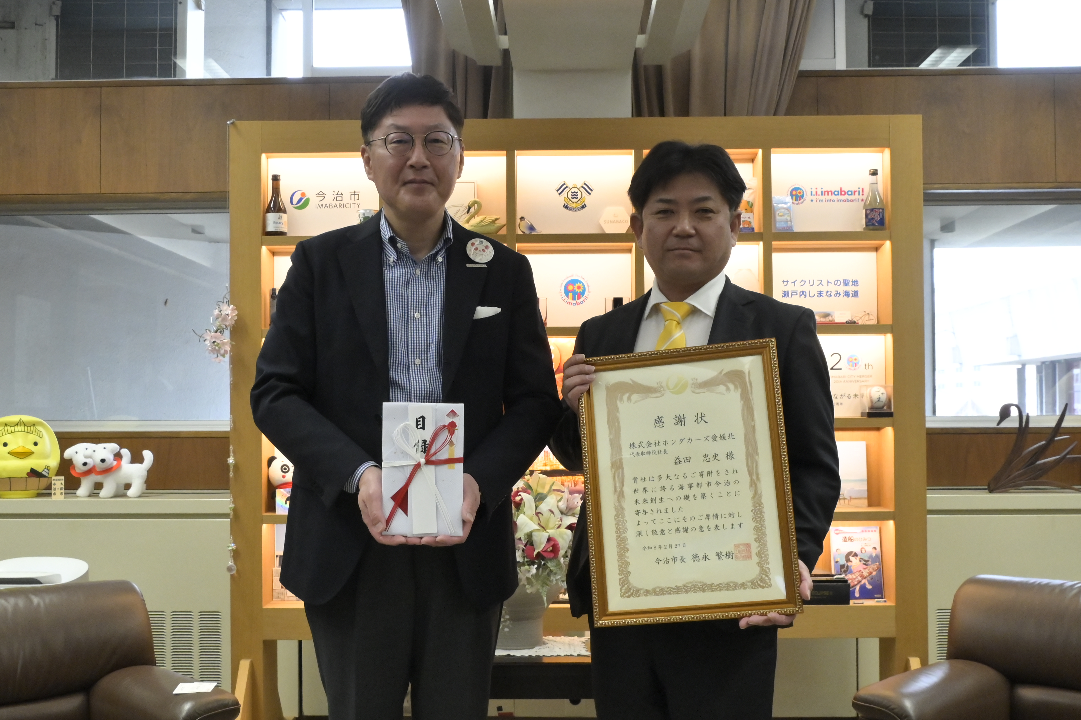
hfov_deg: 49.6
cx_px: 540
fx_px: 1171
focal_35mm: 39
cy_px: 360
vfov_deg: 34.2
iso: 5000
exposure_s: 1/125
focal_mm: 26
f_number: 10
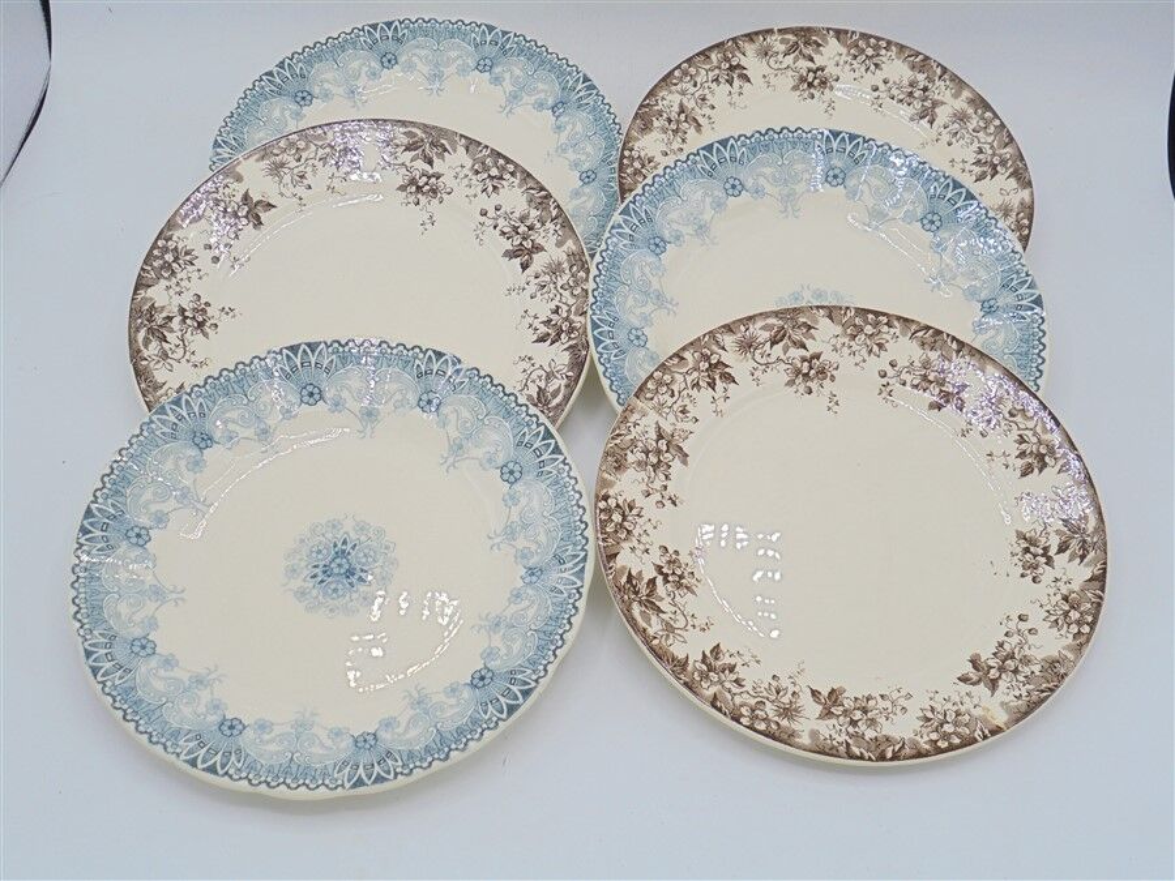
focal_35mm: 43
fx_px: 1460
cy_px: 440
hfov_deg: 43.9
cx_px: 588
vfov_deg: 33.6
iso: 100
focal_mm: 7.8
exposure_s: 1/250
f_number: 4.5
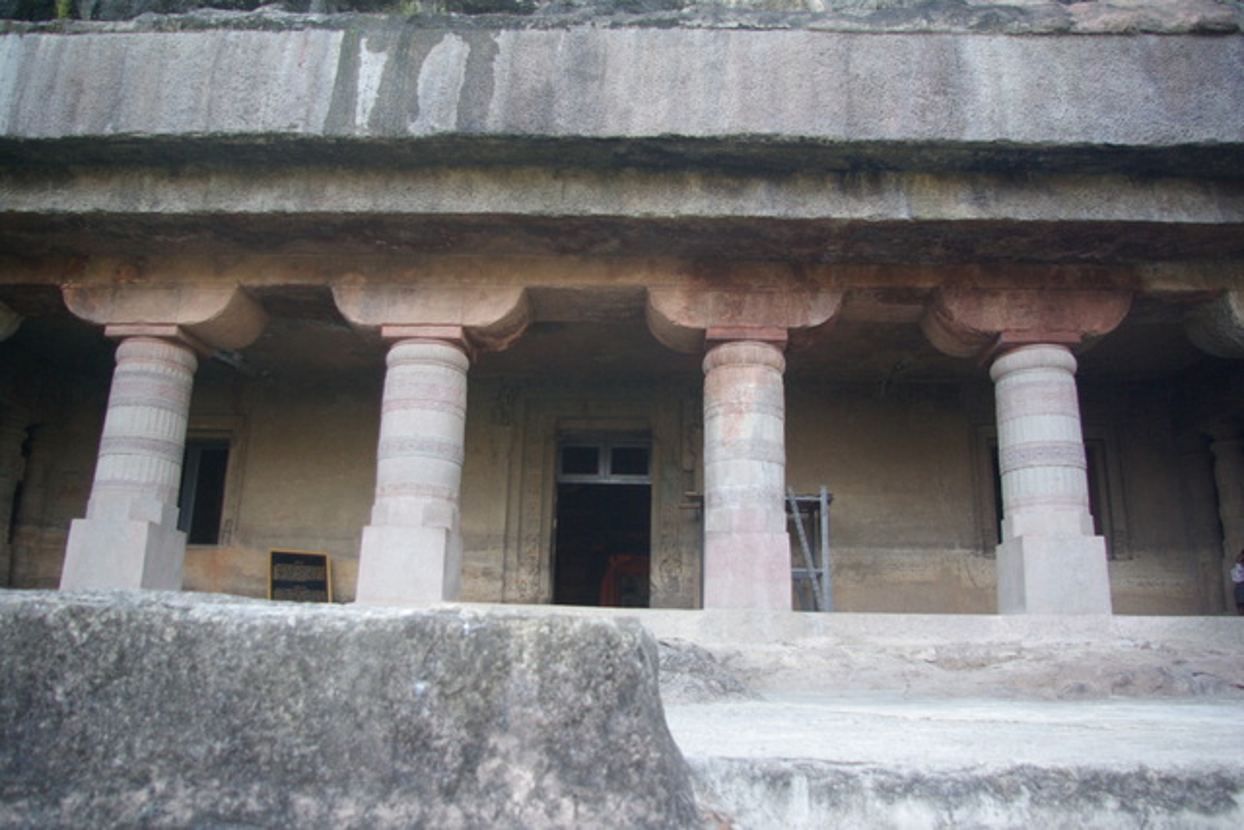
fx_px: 933
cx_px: 622
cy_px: 415
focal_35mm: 27
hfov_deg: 67.4
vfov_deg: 48.0
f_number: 3.5
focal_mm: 18
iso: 400
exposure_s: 1/30
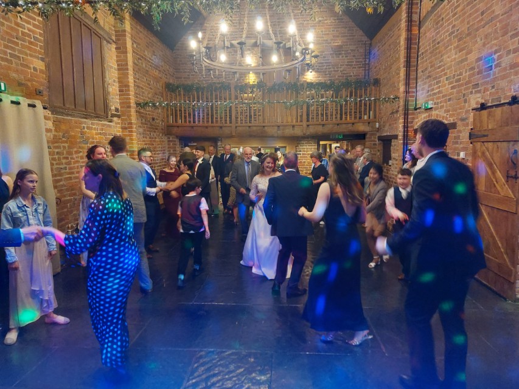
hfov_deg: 71.6
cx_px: 260
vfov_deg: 56.8
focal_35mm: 24
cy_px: 194
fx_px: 360
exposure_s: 1/25
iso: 640
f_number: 1.8
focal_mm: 5.23
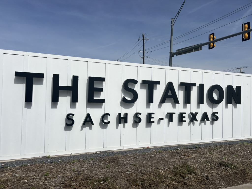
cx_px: 126
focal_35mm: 26
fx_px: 189
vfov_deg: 53.1
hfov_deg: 67.3
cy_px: 94
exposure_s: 1/16393
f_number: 1.5
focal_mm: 5.7
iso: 50
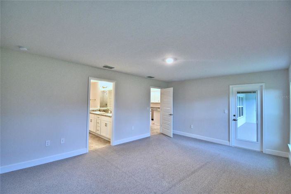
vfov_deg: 77.2
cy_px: 97
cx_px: 146
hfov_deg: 100.4
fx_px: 121
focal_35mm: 15
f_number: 4.5
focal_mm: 10
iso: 500
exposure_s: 1/30
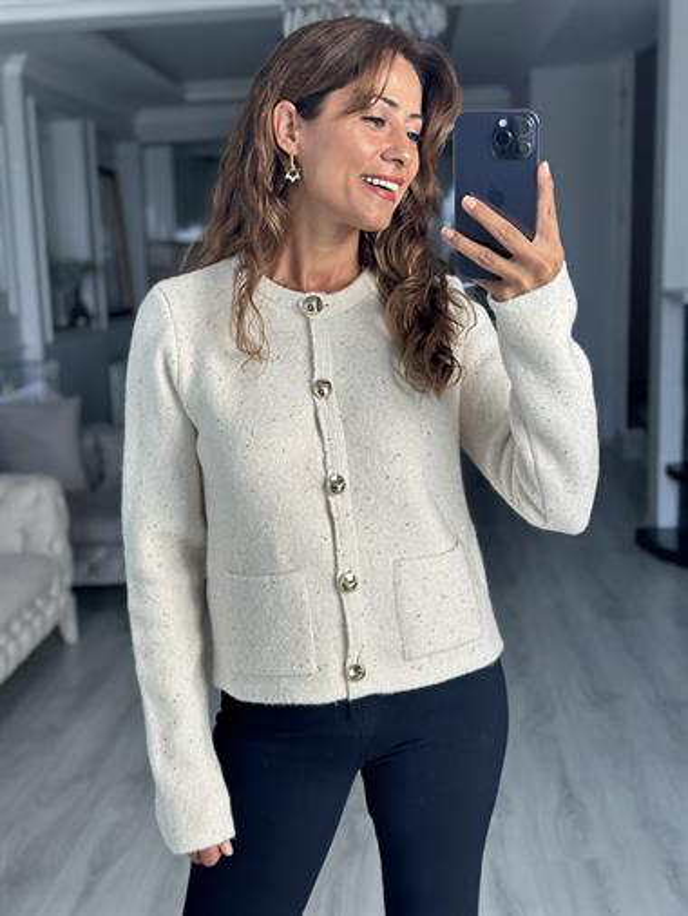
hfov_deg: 30.3
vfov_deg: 39.6
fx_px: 1271
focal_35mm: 48
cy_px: 458
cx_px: 344
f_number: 1.78
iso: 80
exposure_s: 1/212
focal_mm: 6.86
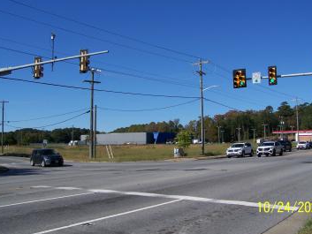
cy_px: 111
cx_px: 171
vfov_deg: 33.6
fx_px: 388
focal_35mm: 43
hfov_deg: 43.8
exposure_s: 1/800
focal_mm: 6.3
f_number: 4
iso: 64
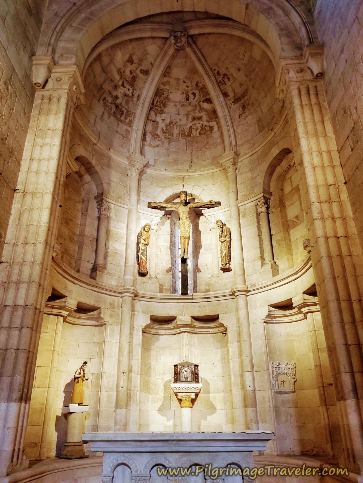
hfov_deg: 53.1
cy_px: 242
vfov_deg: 67.3
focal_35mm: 26
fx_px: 364
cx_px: 182
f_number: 1.7
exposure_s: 1/25
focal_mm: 4.3
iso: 200
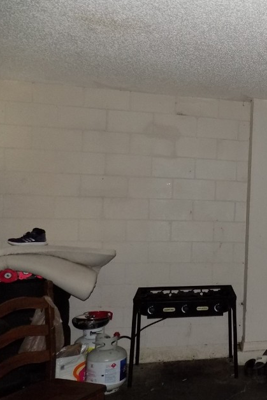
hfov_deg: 29.5
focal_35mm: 39
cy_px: 203
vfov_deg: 49.5
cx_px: 319
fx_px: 434
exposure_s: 1/30
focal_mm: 4
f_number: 3.1
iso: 200
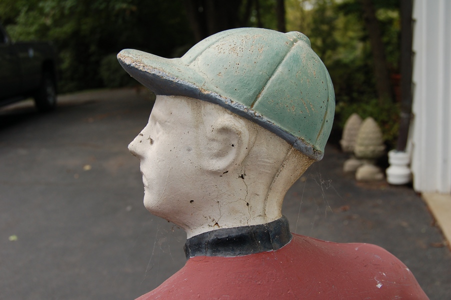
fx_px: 526
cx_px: 226
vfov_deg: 31.8
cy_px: 150
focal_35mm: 42
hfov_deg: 46.4
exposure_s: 1/160
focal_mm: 28
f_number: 6.3
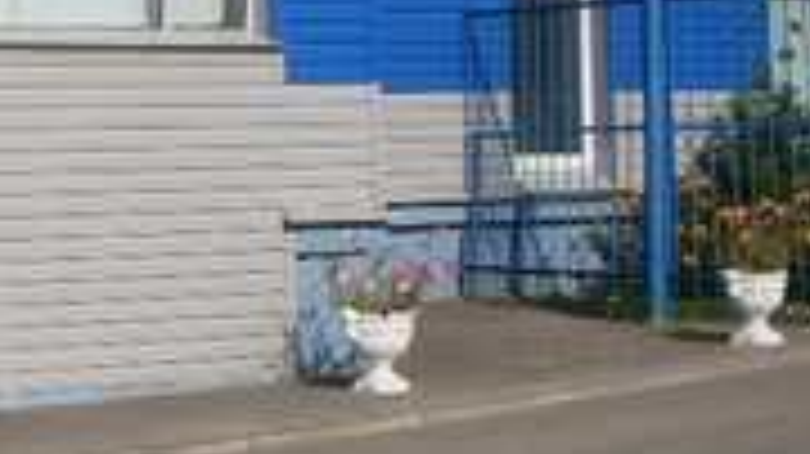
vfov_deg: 10.1
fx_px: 2469
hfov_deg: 17.8
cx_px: -140
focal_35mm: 115
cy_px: -299
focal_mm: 6.3
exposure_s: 1/350
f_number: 8.4
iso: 80
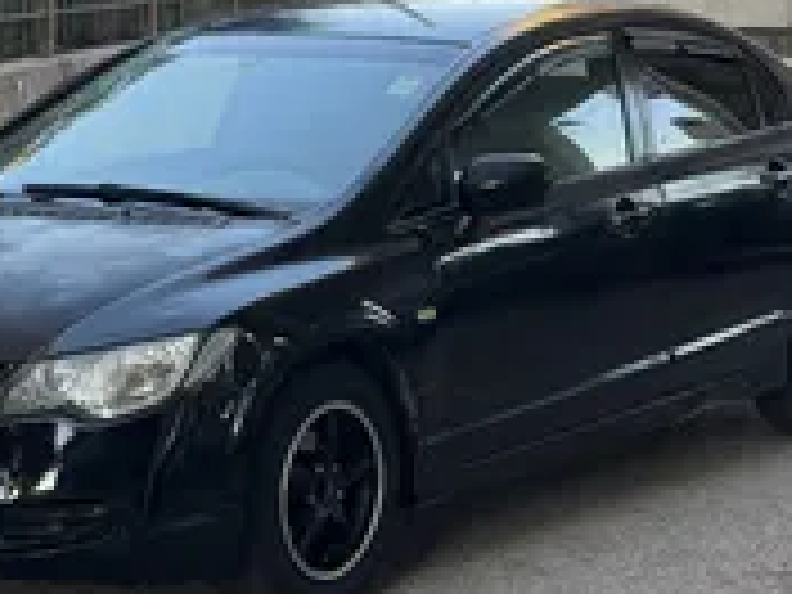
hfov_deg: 18.0
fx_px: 2494
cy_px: 4
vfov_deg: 13.4
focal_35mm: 109
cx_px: 284
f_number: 1.78
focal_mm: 6.76
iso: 50
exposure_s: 1/150
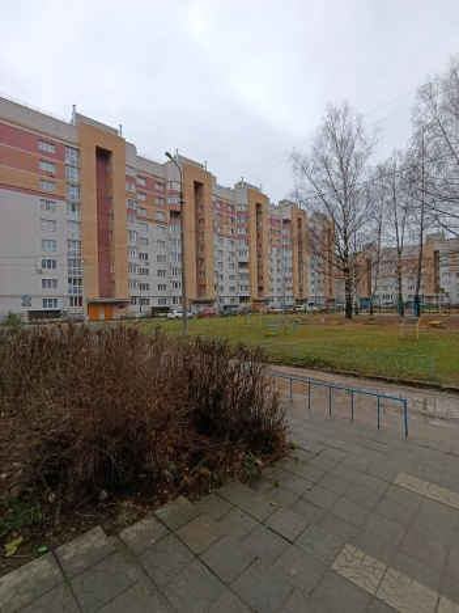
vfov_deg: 94.5
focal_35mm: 16
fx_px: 283
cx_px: 230
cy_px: 306
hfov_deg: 78.1
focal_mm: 1.65
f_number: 2.2
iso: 50
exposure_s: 1/122
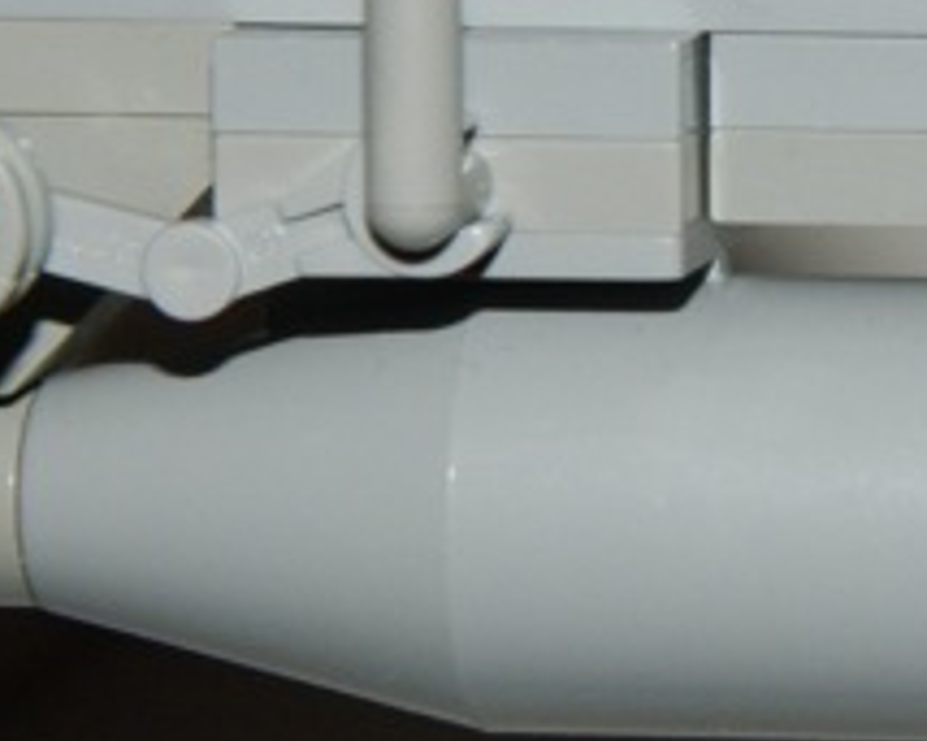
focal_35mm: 301
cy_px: 386
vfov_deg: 5.1
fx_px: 8254
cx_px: 1053
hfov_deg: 6.4
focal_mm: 18.6
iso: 200
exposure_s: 1/60
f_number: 12.6
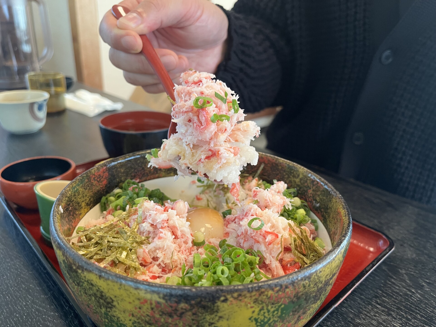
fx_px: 327
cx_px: 218
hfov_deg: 67.3
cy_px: 164
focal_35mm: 26
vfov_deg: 53.1
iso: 125
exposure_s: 1/98
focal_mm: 5.1
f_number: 1.6
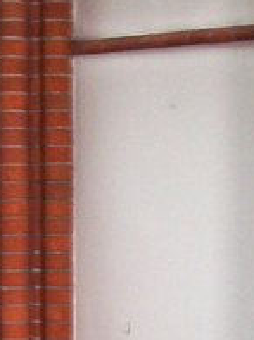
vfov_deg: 10.9
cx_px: 64
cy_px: 507
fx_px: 1718
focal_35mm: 175
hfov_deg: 8.4
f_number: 2.8
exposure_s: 1/6
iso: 140
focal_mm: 7.1
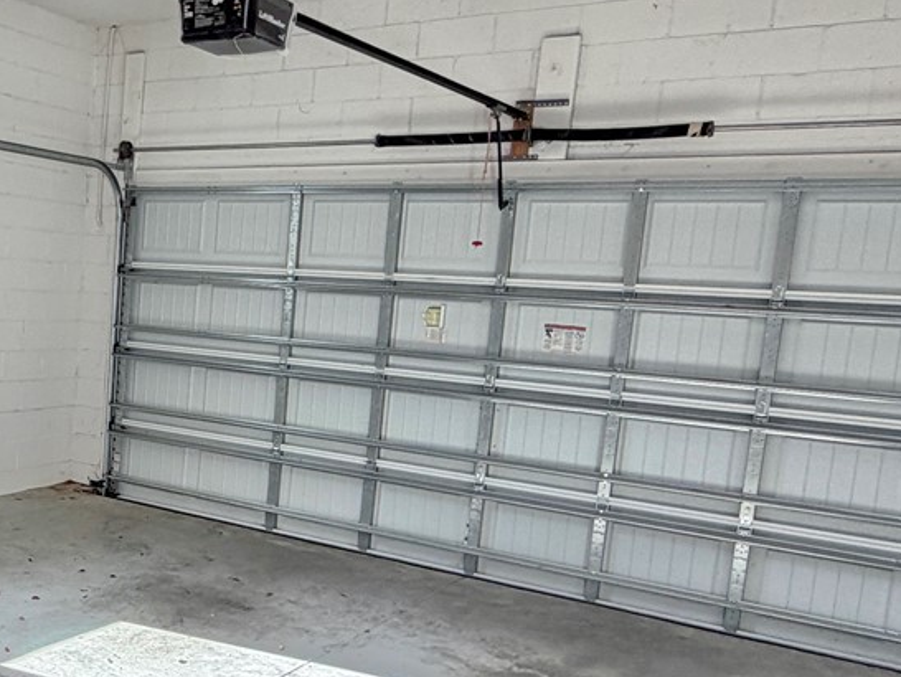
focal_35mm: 41
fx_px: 1068
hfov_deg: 41.0
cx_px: 38
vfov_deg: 35.1
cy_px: 403
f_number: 2.2
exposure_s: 1/120
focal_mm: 2.22
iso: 125
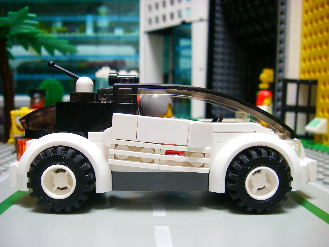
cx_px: 164
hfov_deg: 49.0
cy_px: 124
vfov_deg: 37.7
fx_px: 361
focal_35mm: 38
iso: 200
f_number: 3.3
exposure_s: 1/10
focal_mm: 6.3
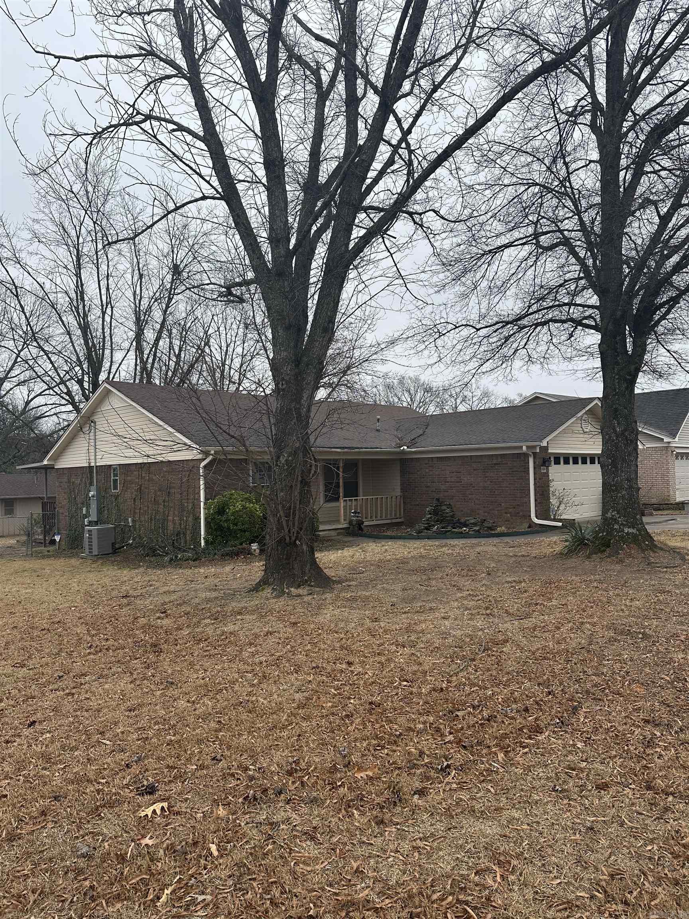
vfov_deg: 71.6
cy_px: 460
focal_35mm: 24
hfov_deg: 56.8
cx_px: 344
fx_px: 637
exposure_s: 1/1119
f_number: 1.78
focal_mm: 6.86
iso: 80
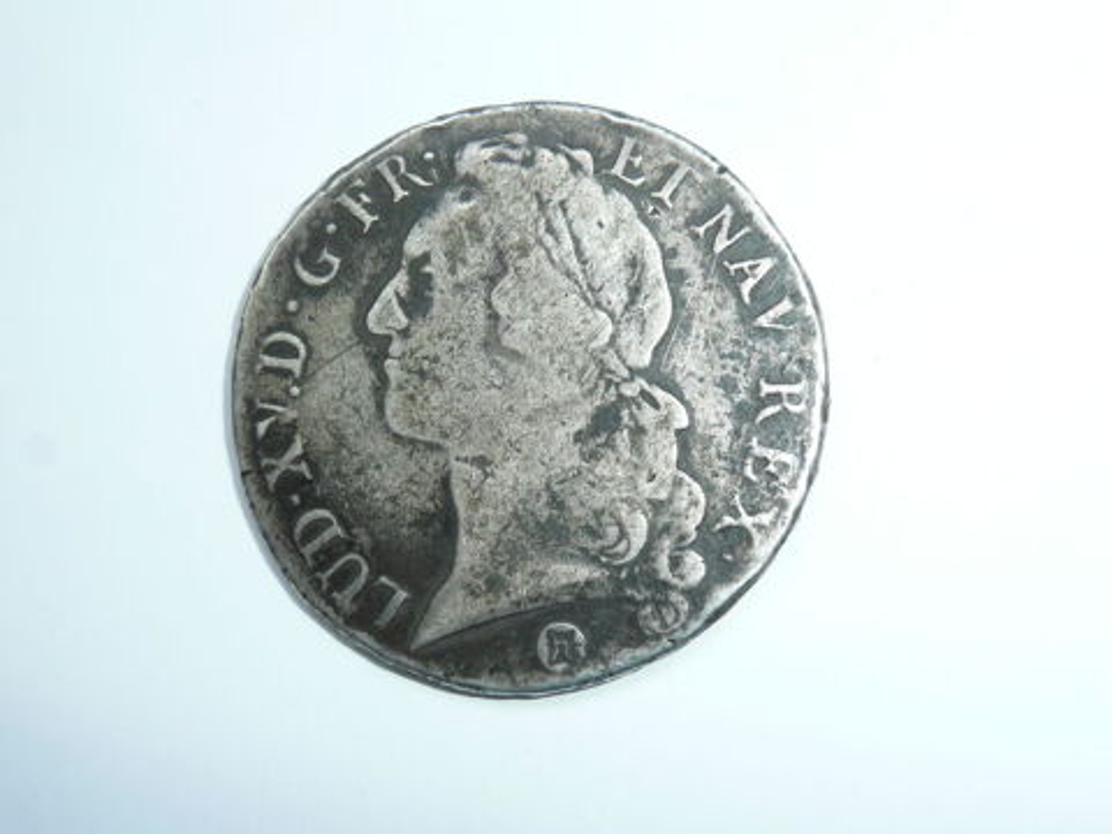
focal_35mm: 48
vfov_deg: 30.3
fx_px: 1542
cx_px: 556
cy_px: 417
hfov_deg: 39.7
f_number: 4.2
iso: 100
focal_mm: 7.8
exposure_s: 1/30
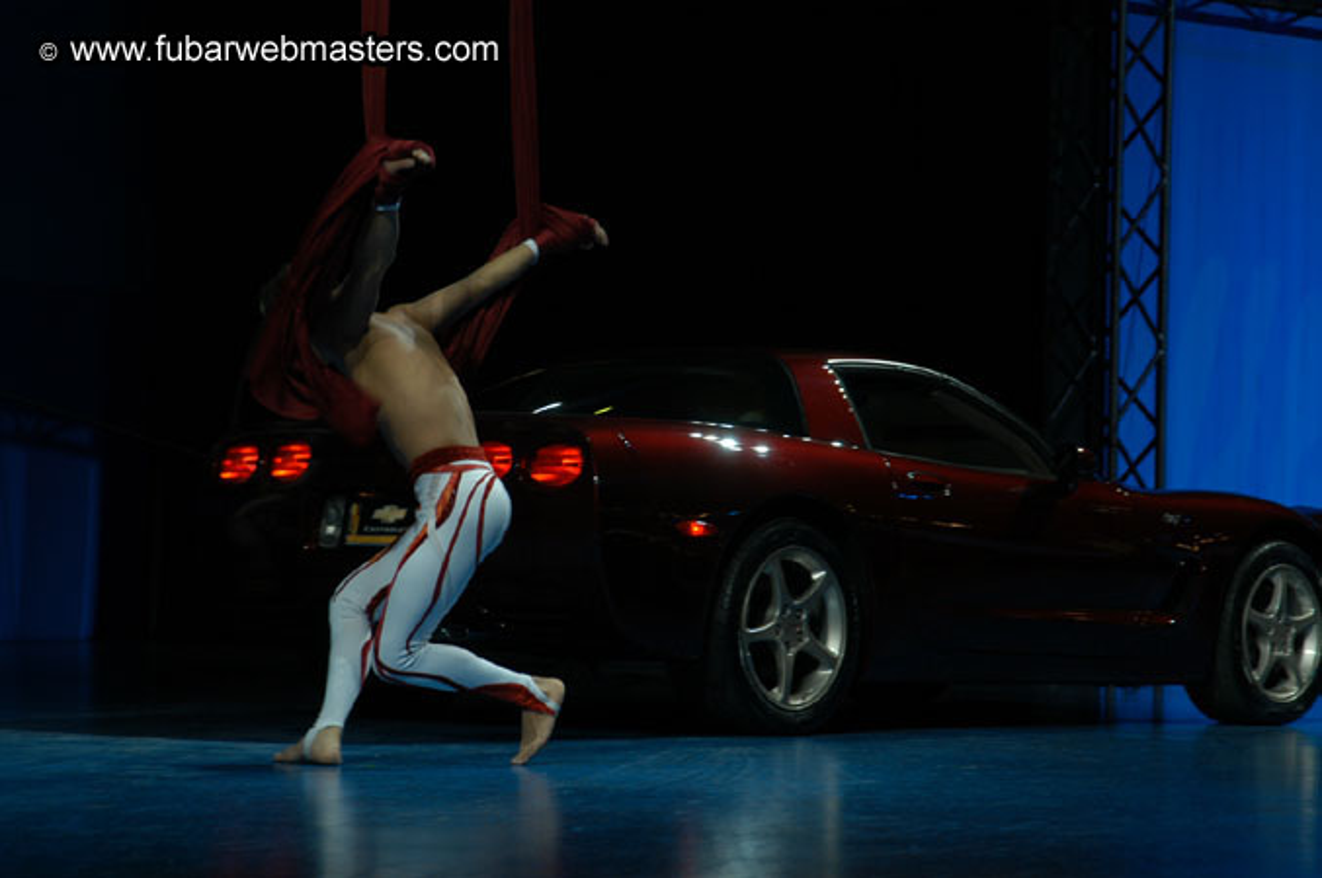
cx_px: 661
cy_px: 439
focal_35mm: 128
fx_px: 4677
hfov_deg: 16.1
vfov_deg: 10.7
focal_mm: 85
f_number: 5
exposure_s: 1/60
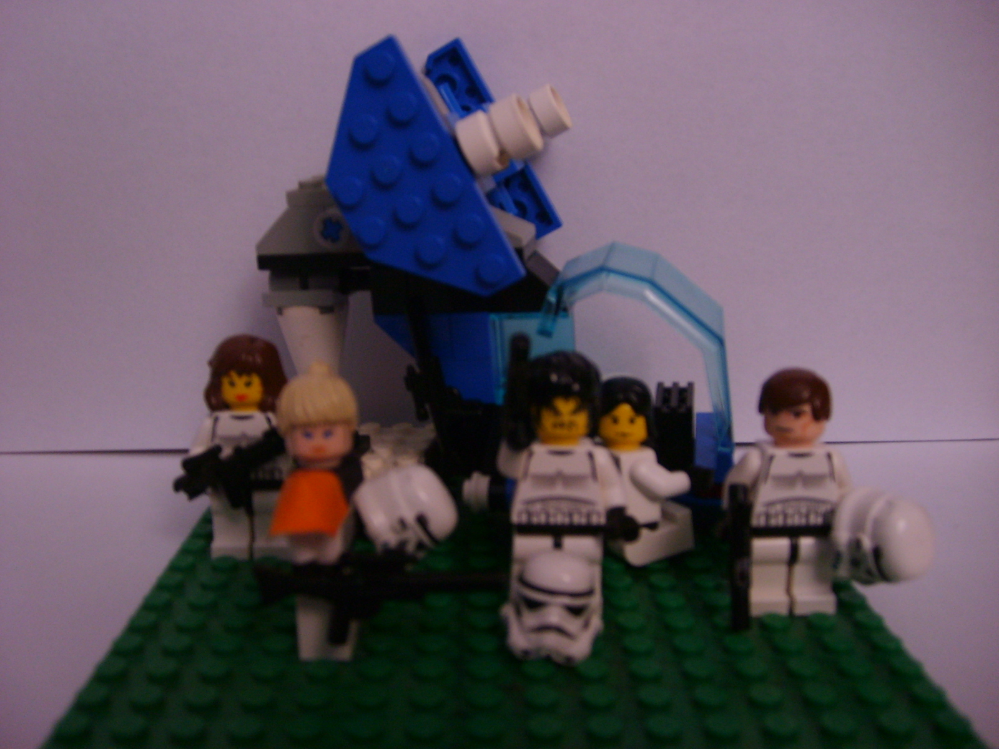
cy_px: 374
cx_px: 500
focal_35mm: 35
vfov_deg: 40.7
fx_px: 1010
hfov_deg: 52.6
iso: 100
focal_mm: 5.8
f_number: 2.8
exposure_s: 1/30
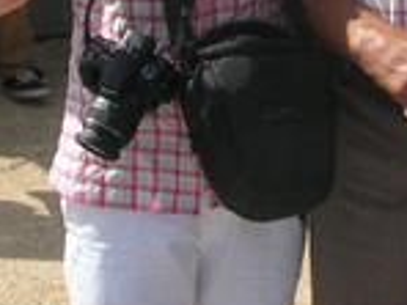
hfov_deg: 12.9
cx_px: 390
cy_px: -137
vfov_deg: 9.6
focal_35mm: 151
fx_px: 1775
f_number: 5.6
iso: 50
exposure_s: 1/319
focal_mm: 5.8
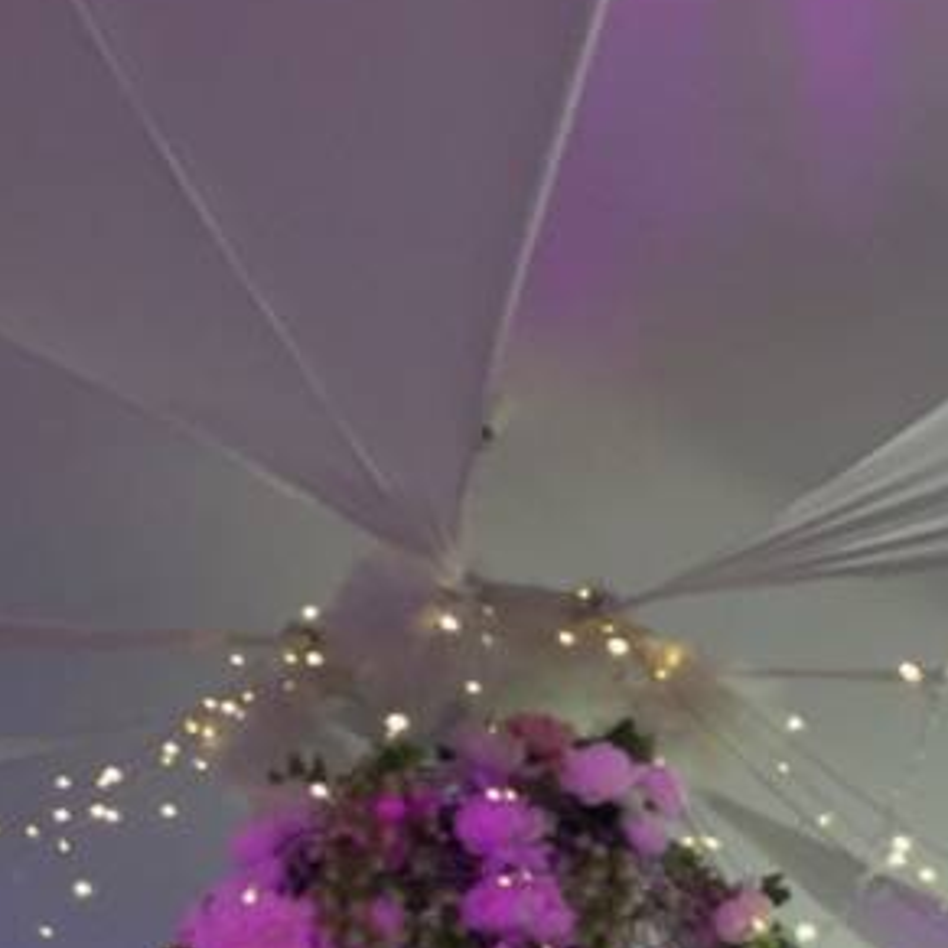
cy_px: 1121
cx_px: 433
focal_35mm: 103
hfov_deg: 16.9
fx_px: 3191
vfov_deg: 16.3
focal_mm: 4.15
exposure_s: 1/33
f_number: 2.2
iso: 160
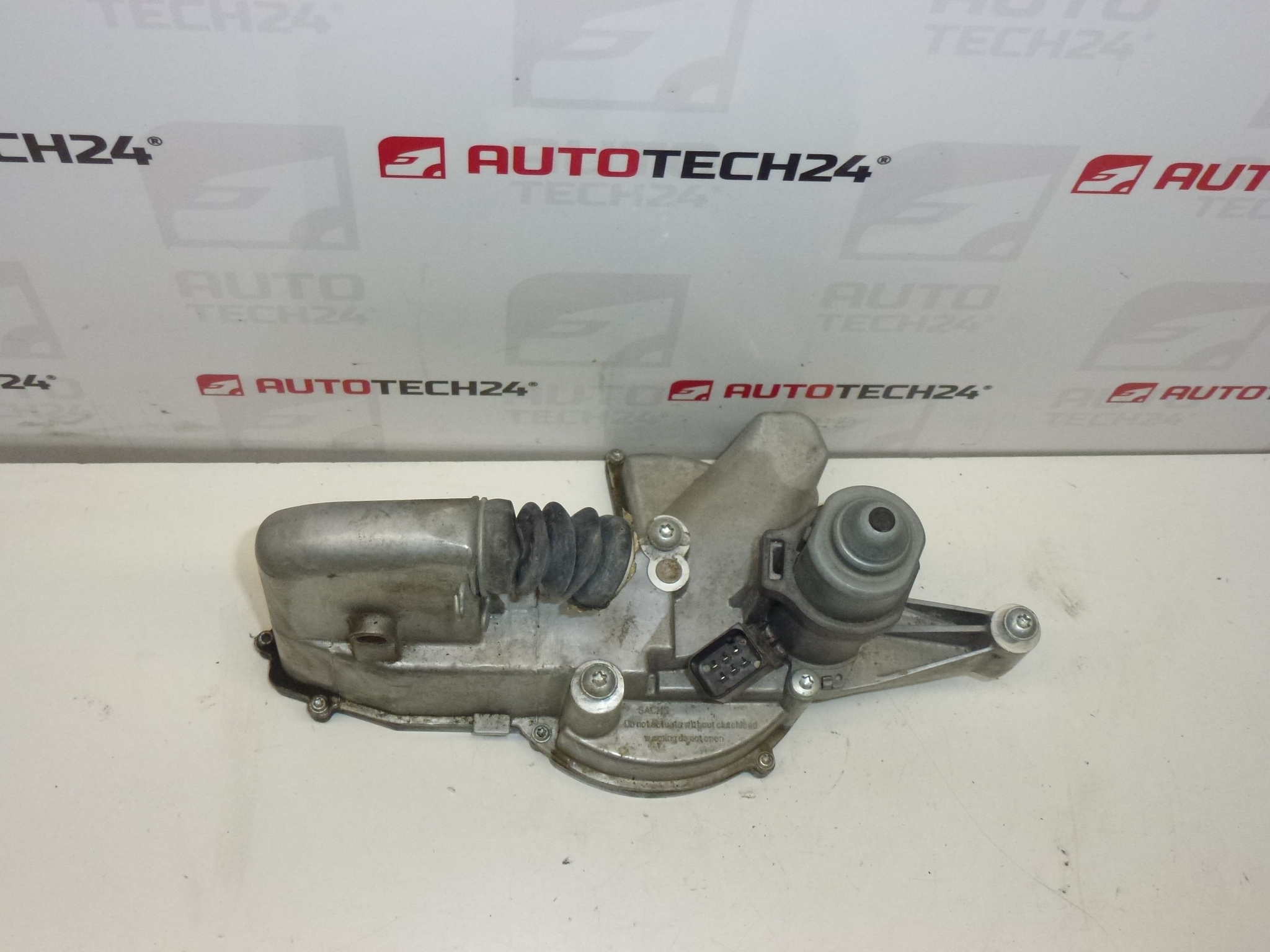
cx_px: 635
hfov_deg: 49.0
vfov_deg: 37.7
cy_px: 476
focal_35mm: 38
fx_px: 1394
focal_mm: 6.8
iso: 400
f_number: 3.8
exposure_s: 1/250
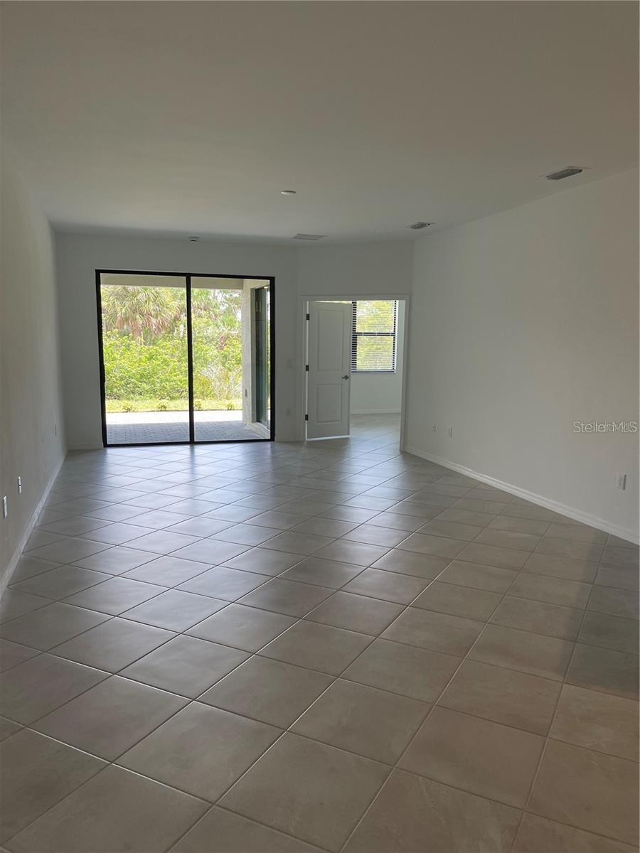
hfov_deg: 53.1
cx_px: 320
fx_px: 641
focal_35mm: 26
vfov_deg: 67.3
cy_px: 426
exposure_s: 1/120
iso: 32
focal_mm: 5.1
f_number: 1.6
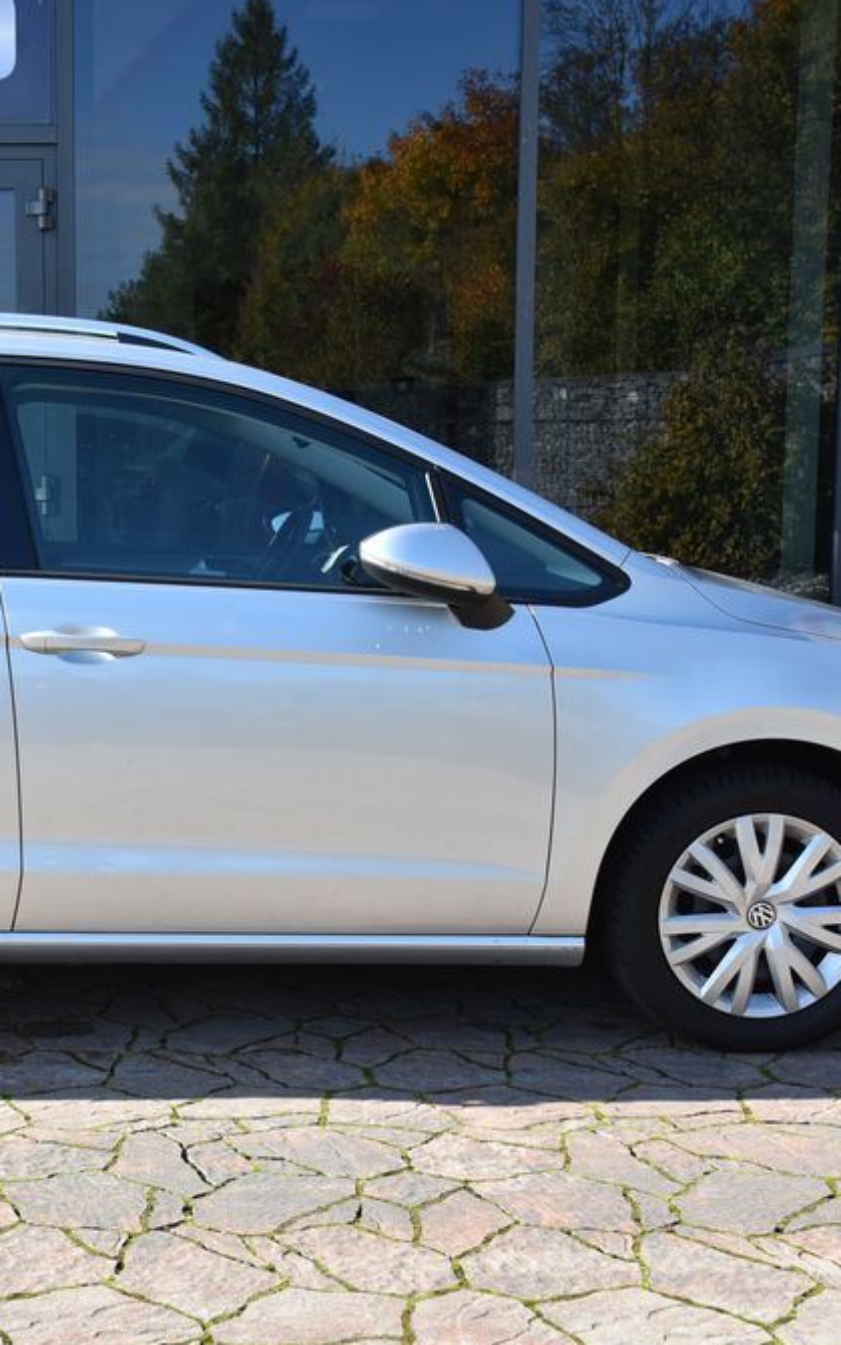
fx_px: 1943
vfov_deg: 38.2
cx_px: 106
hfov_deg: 23.8
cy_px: 670
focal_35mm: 53
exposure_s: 1/250
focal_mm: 34
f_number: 8
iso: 500
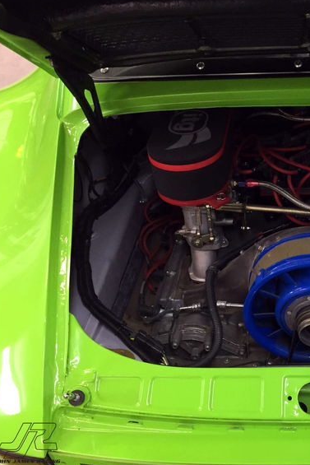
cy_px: 233
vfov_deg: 47.4
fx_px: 529
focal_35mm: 41
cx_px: 304
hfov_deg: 30.5
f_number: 2.2
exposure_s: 1/30
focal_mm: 4.15
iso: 100
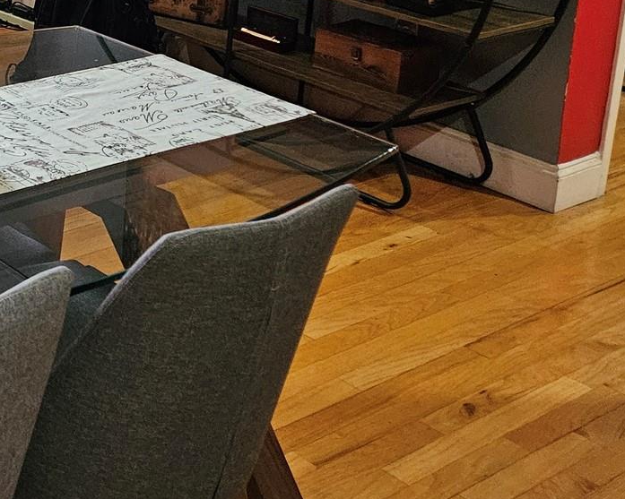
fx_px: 1220
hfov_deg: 24.1
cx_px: -245
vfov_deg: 21.1
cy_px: -136
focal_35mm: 66
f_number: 1.8
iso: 1000
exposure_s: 1/120
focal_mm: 5.4
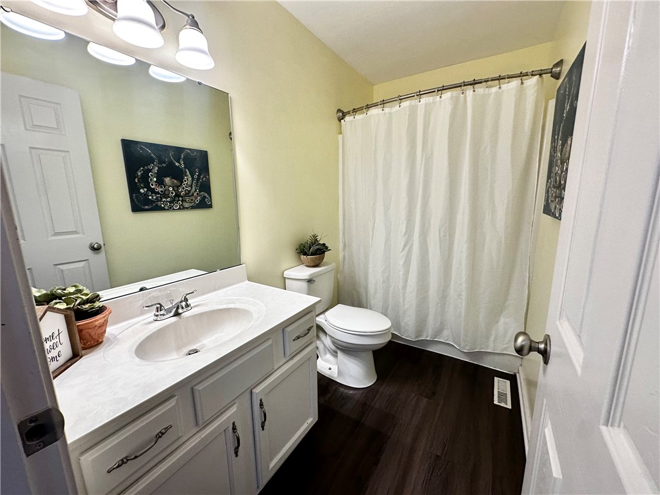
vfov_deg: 85.7
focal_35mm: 14
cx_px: 330
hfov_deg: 102.1
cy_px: 248
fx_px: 267
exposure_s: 1/120
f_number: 2.2
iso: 125
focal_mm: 2.22
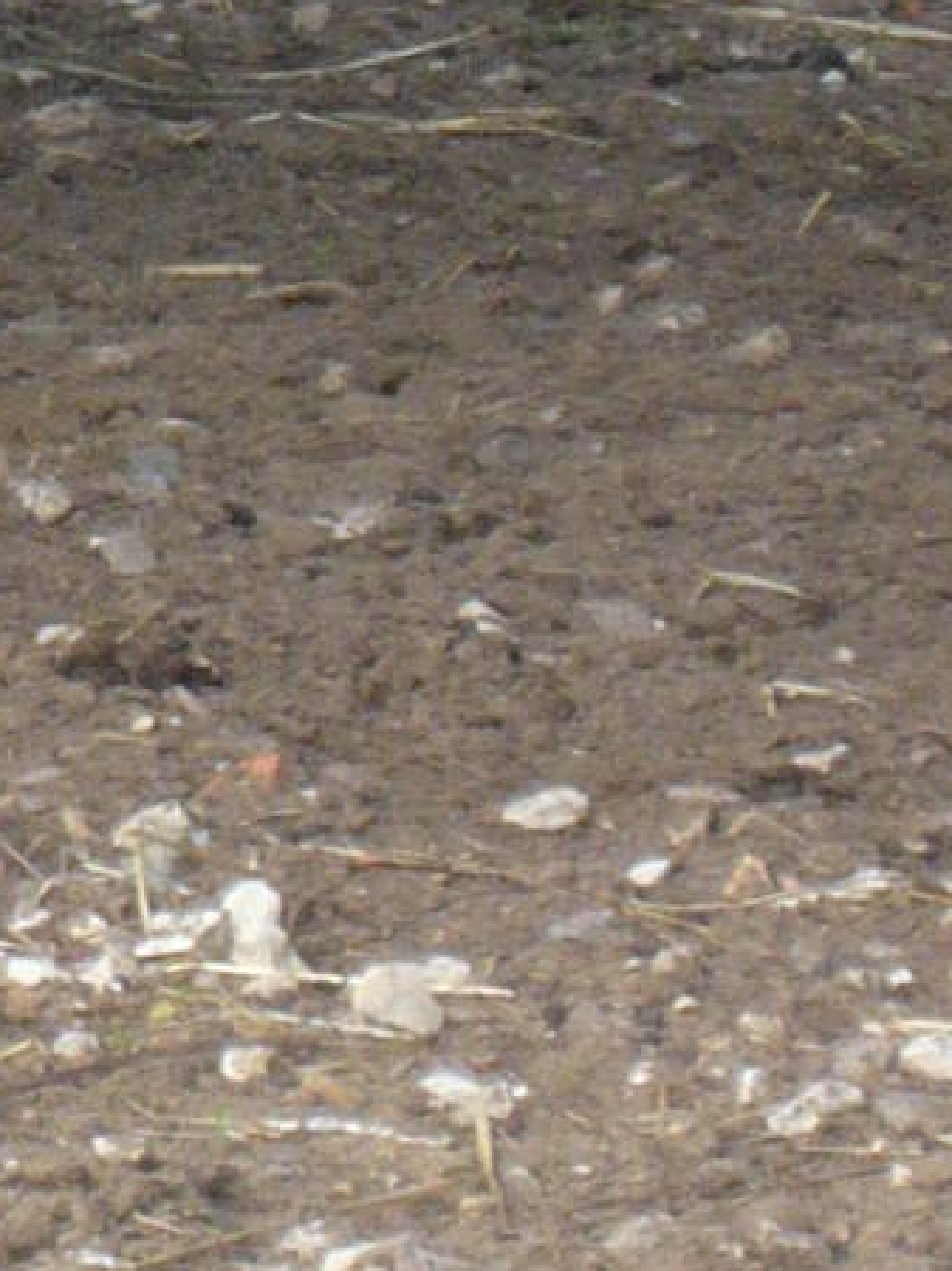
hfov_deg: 2.6
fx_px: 20884
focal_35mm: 569
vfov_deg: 3.5
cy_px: -441
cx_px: -715
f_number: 5.1
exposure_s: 1/125
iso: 125
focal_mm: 16.5
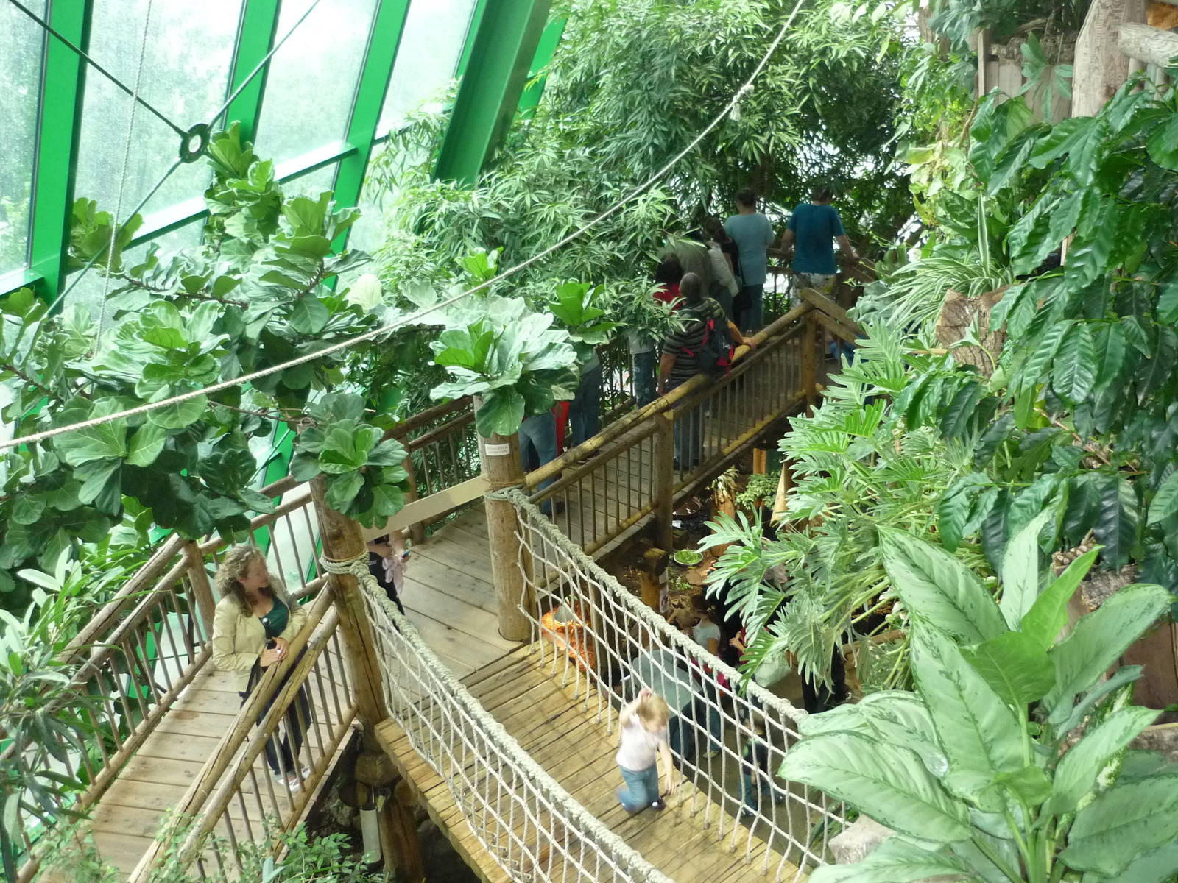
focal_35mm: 33
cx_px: 589
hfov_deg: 55.4
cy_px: 442
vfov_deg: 42.9
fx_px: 1123
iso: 400
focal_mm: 5.5
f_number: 2.8
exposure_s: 1/30
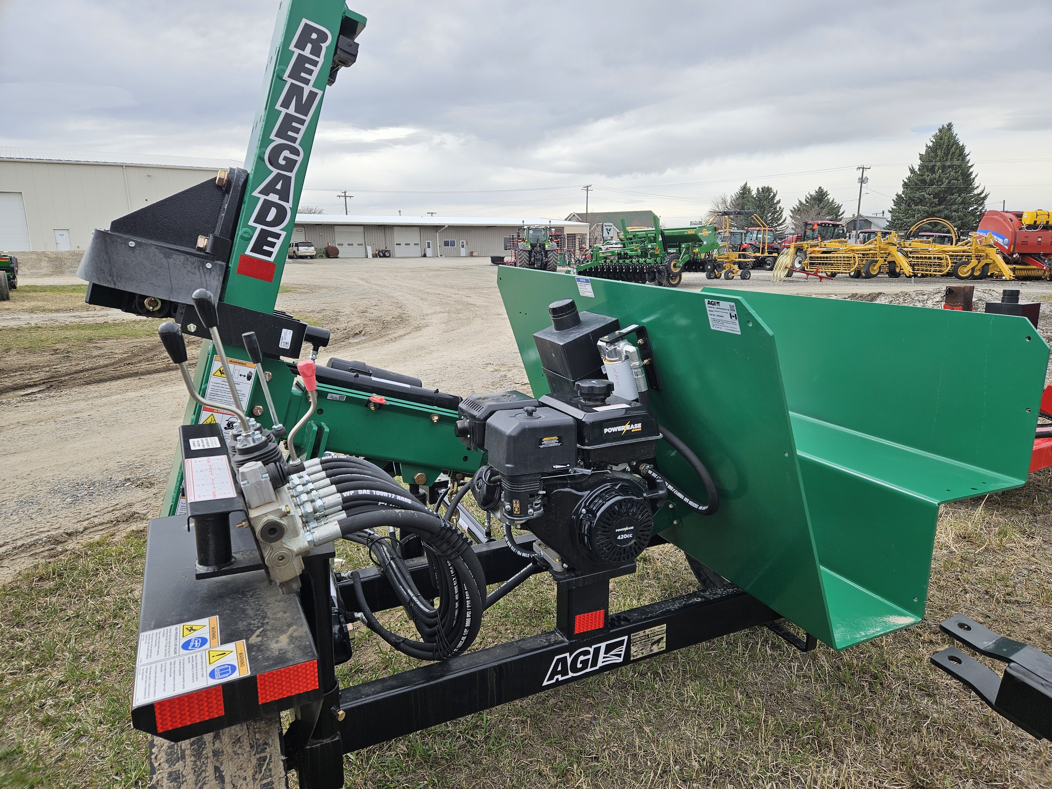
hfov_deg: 73.9
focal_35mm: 23
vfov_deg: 58.9
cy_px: 394
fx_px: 699
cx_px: 526
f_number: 1.8
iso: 25
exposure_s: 1/1105
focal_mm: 5.4
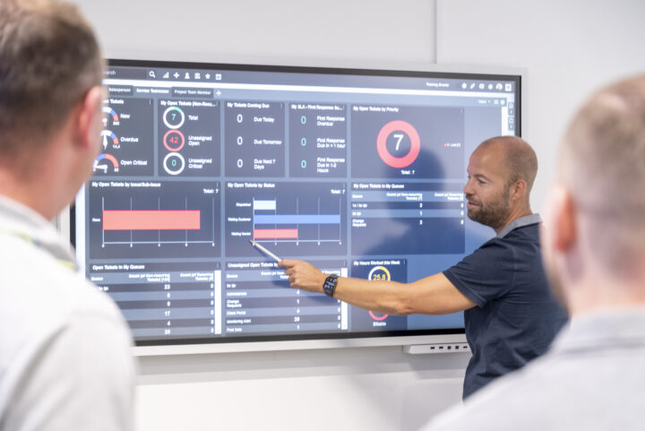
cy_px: 216
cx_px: 322
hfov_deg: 29.6
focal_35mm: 68
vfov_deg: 20.0
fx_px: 1219
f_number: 4
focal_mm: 68
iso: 1000
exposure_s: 1/40
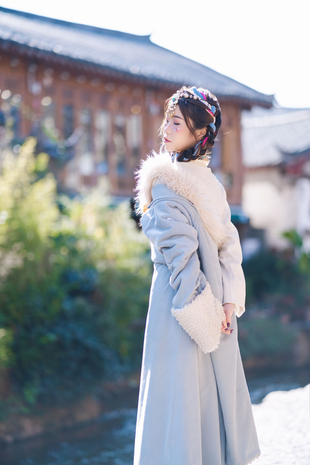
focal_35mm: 85
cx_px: 155
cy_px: 232
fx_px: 1098
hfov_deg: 16.1
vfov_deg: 23.9
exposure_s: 1/800
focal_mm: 85
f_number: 2
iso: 125
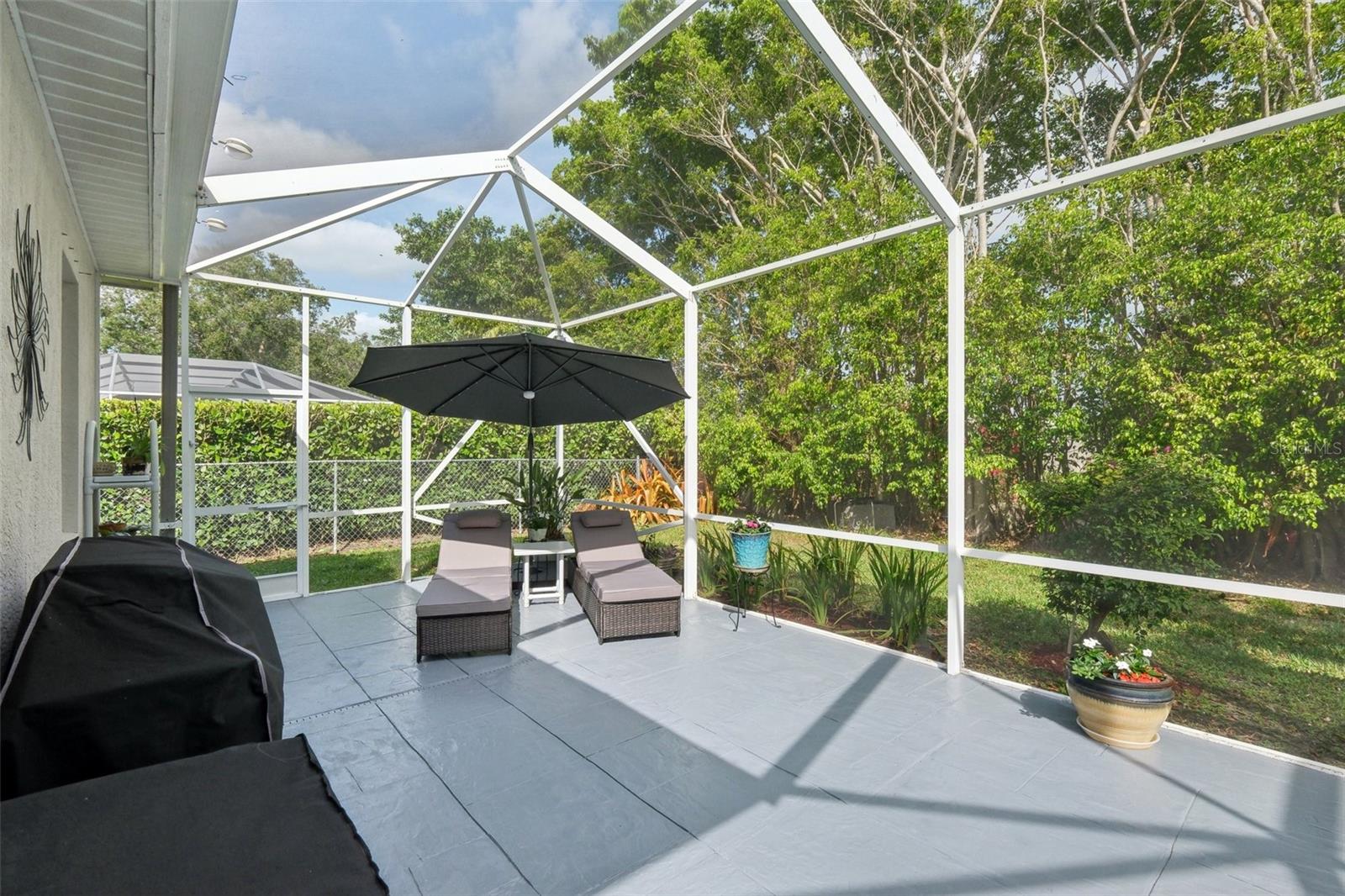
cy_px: 448
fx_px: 560
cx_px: 672
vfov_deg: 77.3
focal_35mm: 15
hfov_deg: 100.4
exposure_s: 1/450
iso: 400
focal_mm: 10
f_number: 8
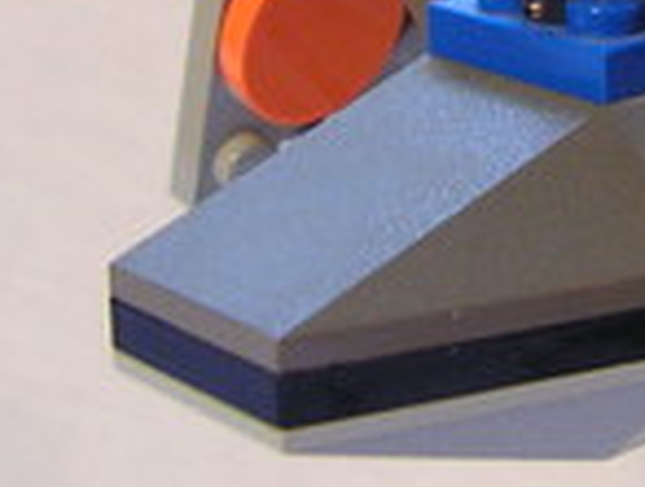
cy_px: -171
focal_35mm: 125
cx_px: 943
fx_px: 2335
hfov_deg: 14.7
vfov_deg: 11.6
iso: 200
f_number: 3.2
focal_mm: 6
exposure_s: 1/30
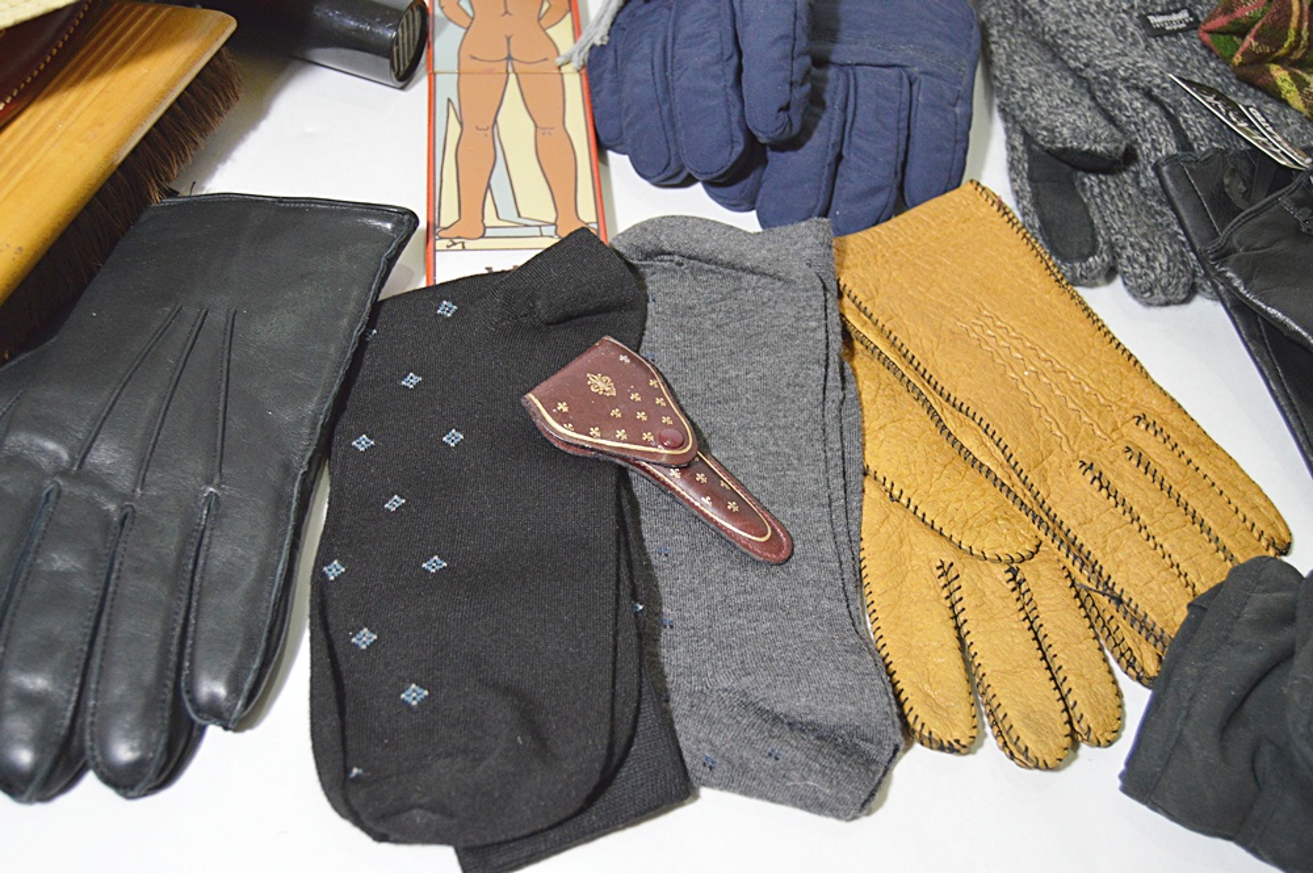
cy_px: 436
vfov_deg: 39.9
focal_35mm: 33
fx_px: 1203
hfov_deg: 57.3
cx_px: 656
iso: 1600
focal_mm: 22
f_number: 3.5
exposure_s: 1/60
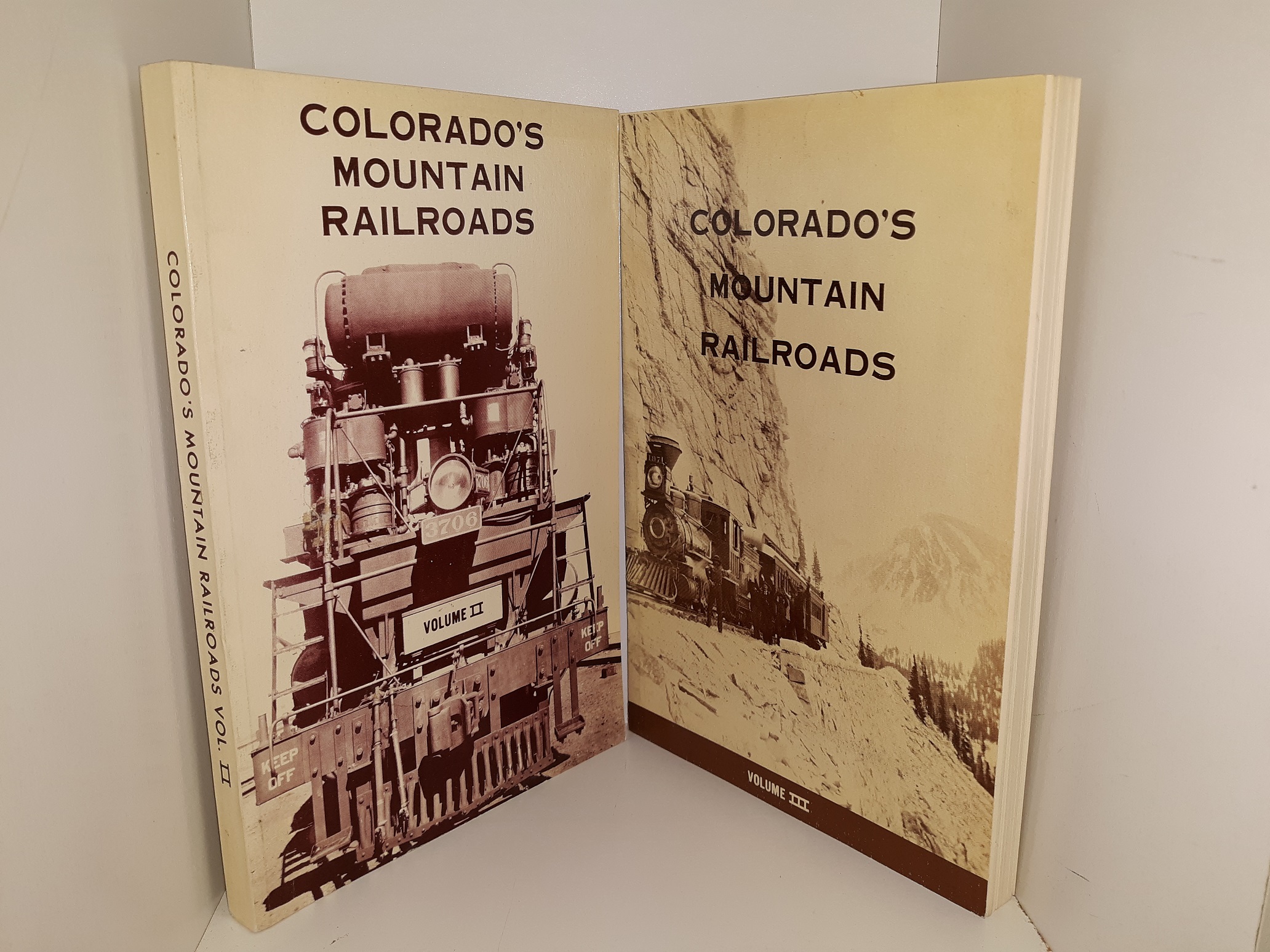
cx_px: 635
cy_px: 476
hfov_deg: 63.4
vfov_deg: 49.7
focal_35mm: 28
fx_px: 1027
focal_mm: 3.7
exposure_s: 1/154
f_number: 1.7
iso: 40
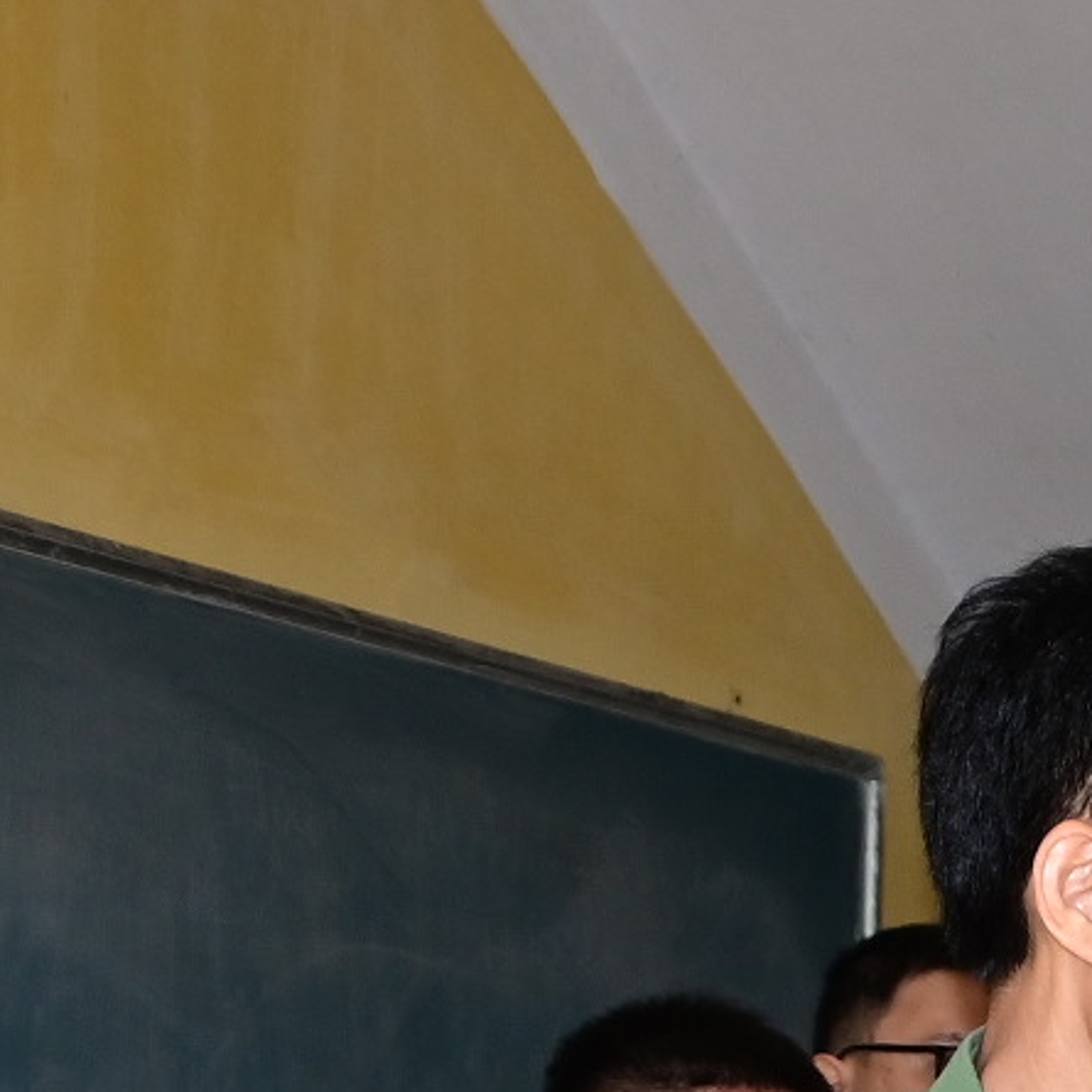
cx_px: 2314
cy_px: 1362
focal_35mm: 139
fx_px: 4961
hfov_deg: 11.2
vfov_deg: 12.2
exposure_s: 1/200
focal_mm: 25
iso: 640
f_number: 6.3
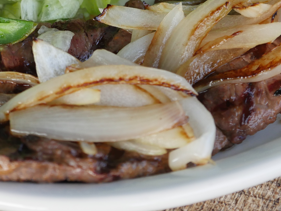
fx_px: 2346
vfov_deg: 5.1
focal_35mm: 289
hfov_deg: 6.9
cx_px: 109
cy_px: 7
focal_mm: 66
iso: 640
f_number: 3.5
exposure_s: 1/500
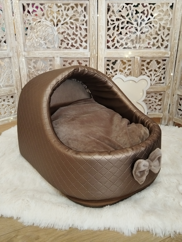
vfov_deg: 60.0
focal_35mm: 30
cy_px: 121
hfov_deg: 46.8
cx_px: 91
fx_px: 210
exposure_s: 1/50
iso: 1000
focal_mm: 4.95
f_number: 1.9
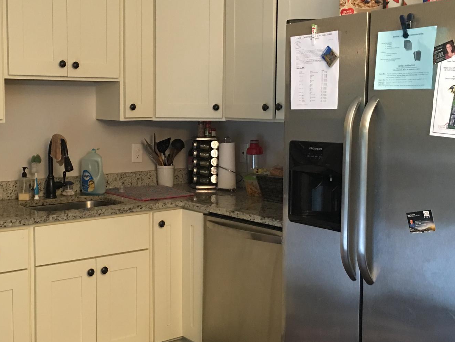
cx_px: 157
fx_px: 591
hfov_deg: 41.6
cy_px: 159
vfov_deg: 32.2
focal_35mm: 45
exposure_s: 1/10
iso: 100
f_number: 2.2
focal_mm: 4.15
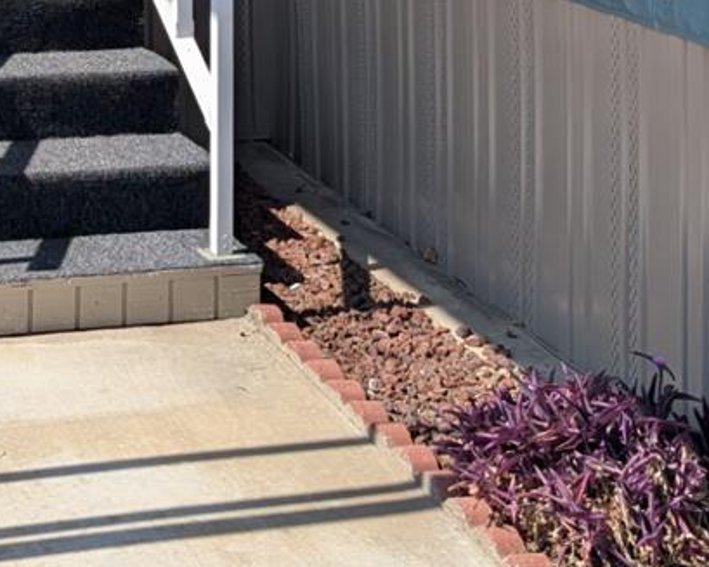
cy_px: -367
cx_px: 81
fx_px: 1804
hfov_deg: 21.8
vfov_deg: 15.9
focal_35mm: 86
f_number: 1.68
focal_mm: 6.9
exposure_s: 1/903
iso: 22
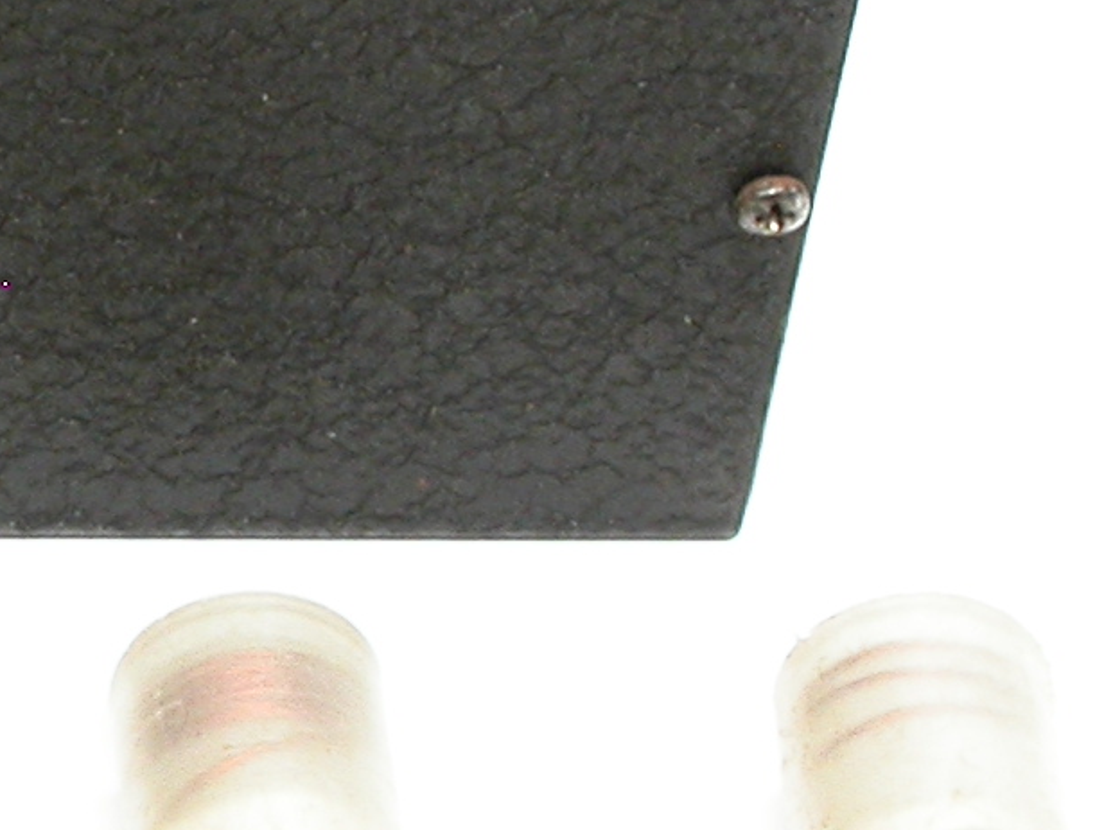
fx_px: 9542
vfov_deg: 5.0
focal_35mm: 299
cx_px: -738
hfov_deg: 6.5
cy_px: 275
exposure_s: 1/7.5
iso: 100
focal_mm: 16.9
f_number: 4.5
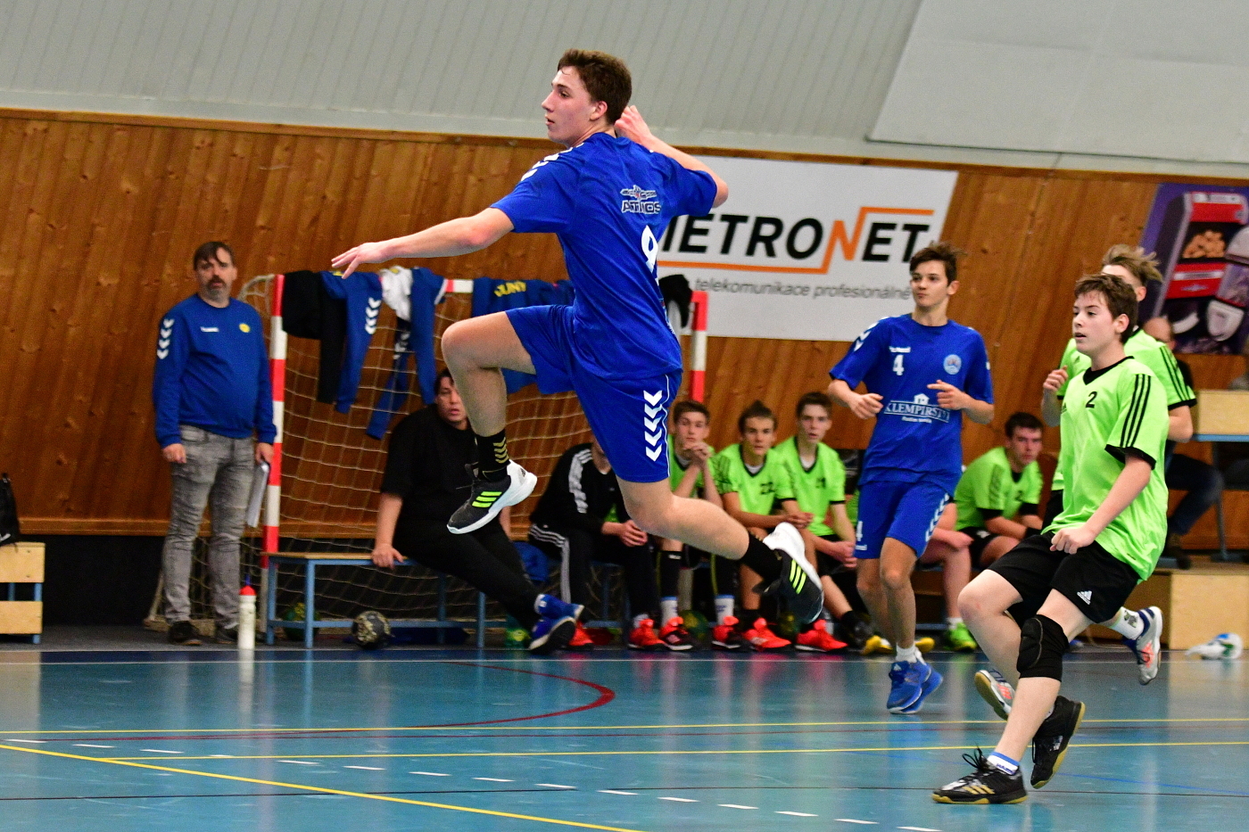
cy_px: 416
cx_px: 624
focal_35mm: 120
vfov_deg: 11.4
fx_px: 4163
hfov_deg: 17.1
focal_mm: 80
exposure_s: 1/400
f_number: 2.8
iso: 3200
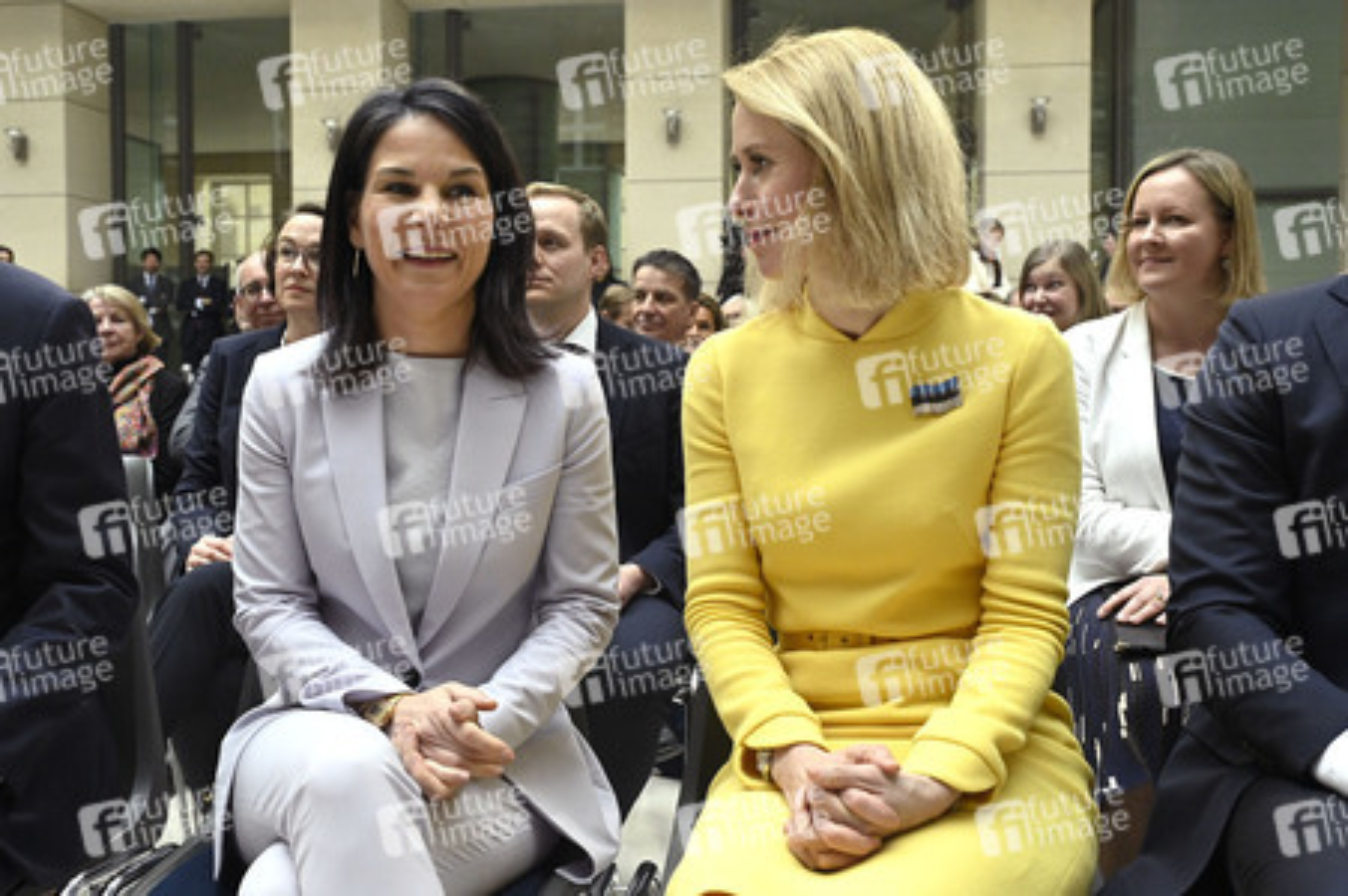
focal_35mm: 33
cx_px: 674
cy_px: 448
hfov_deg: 57.3
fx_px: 1235
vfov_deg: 39.9
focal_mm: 33
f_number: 5
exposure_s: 1/800
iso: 4000
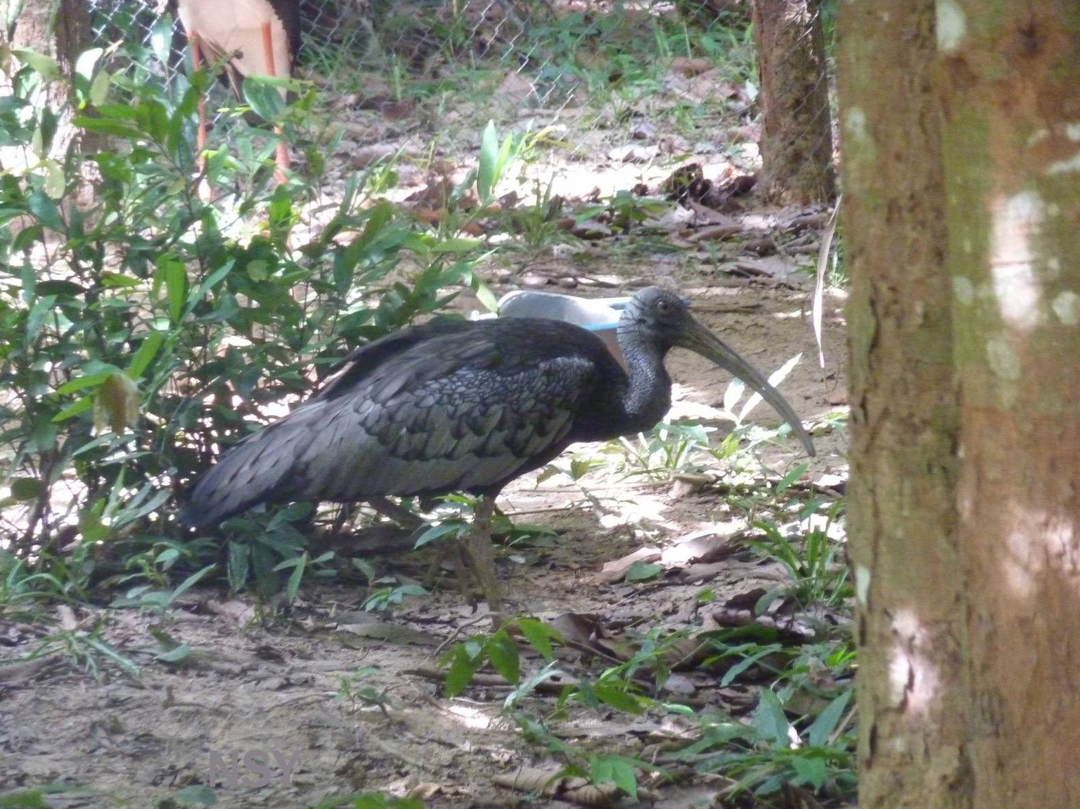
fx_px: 9545
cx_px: 537
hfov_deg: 6.5
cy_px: 411
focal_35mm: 306
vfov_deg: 4.9
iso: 800
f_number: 4.9
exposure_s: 1/100
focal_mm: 49.2
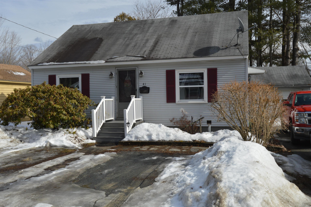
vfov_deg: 36.8
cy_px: 104
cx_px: 156
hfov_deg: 53.2
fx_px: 311
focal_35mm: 36
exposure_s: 1/500
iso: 200
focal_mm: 24
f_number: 11
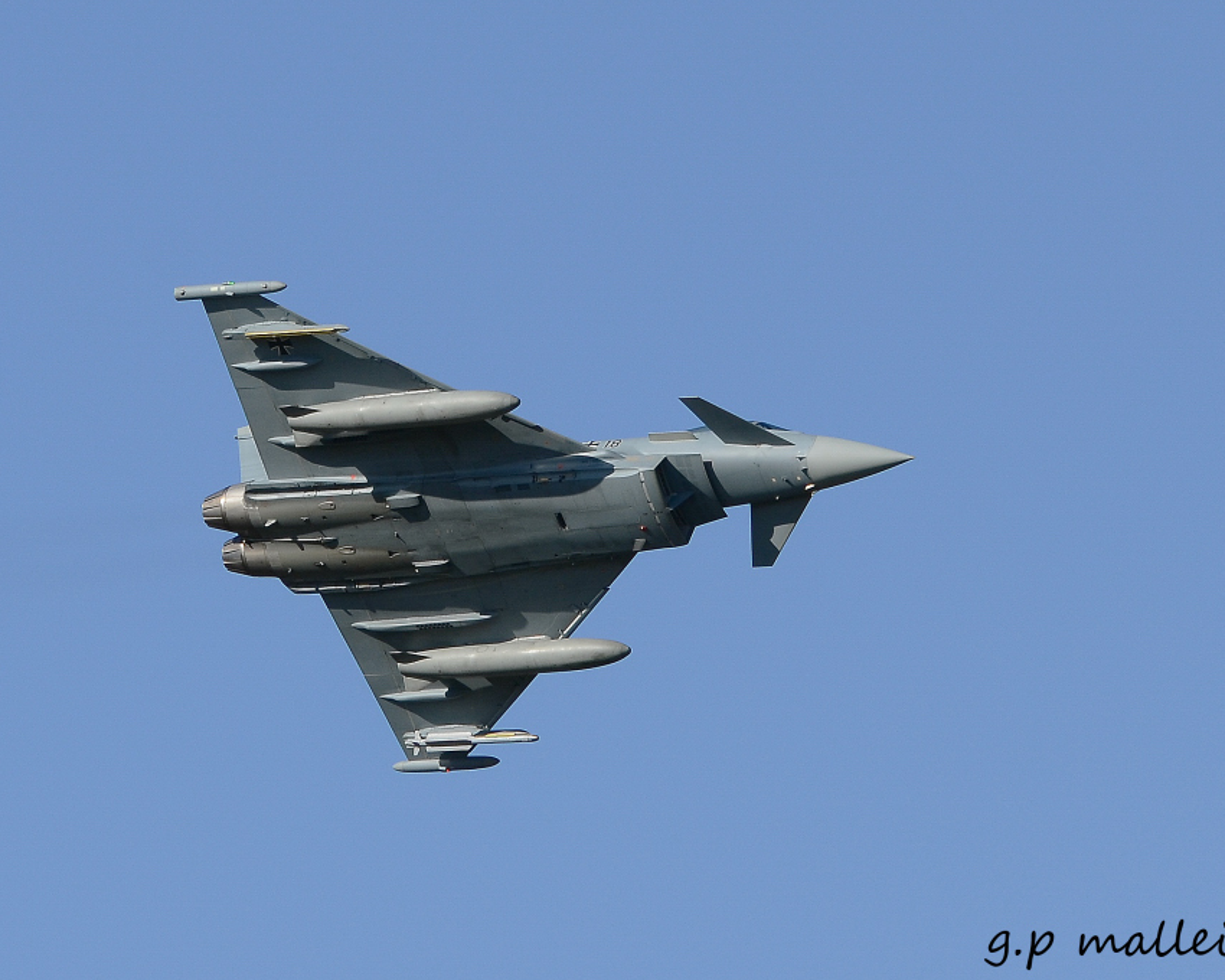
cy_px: 491
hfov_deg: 4.8
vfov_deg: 3.8
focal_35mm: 407
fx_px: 14756
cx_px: 517
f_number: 7.1
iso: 200
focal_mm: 240
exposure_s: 1/1250
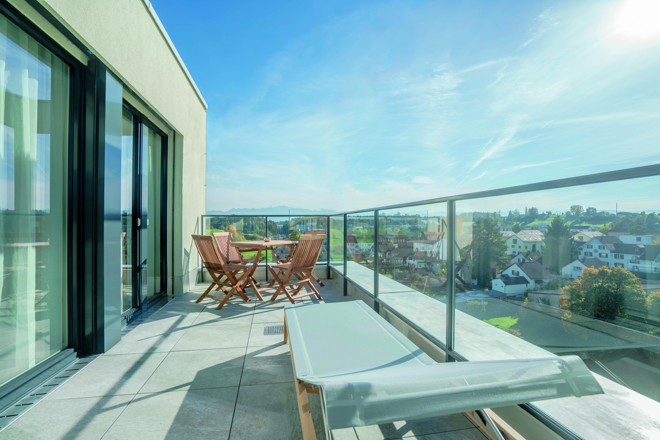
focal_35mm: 16
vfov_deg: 73.8
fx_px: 293
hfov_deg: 96.7
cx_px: 330
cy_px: 220
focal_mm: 16
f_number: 7.1
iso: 50
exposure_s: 1/200
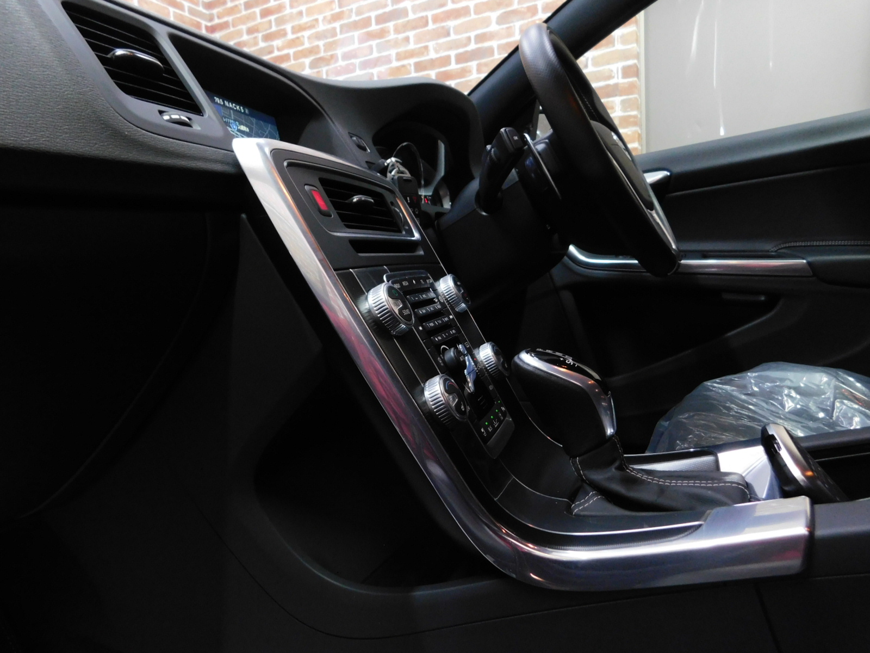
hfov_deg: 73.9
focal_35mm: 23
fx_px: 578
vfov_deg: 58.9
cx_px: 435
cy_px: 326
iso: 400
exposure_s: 1/20
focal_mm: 4
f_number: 3
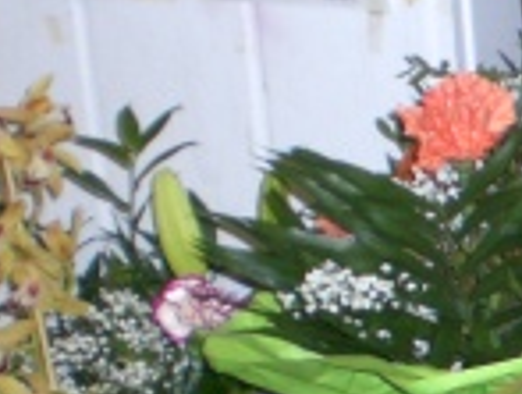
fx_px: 2494
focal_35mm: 165
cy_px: 536
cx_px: 778
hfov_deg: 11.5
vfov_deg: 8.9
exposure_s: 1/60
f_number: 3.1
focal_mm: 6.3
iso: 200
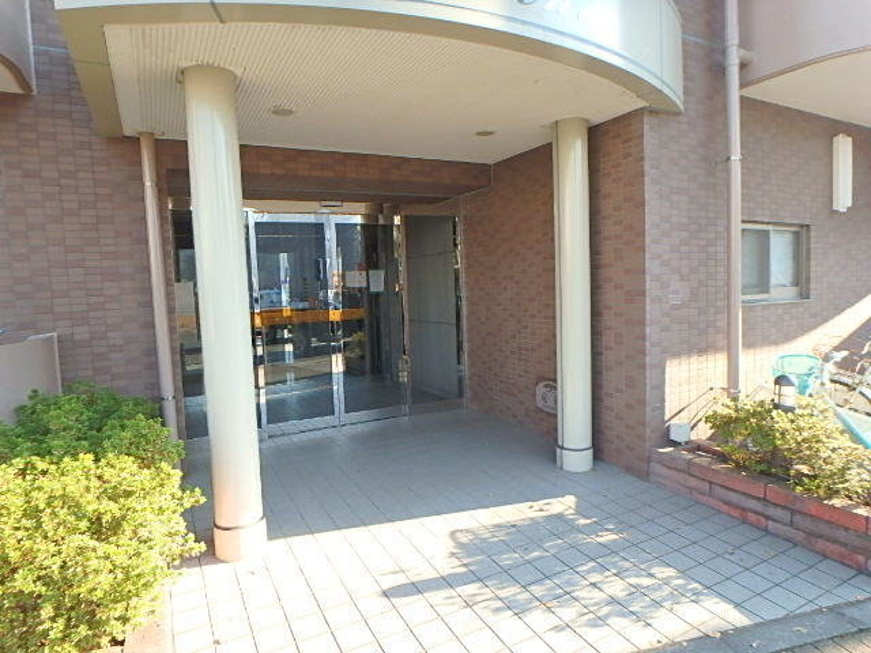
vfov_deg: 63.4
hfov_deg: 79.0
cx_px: 436
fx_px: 528
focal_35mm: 21
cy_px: 326
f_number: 3.5
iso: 320
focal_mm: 3.7
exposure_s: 1/250
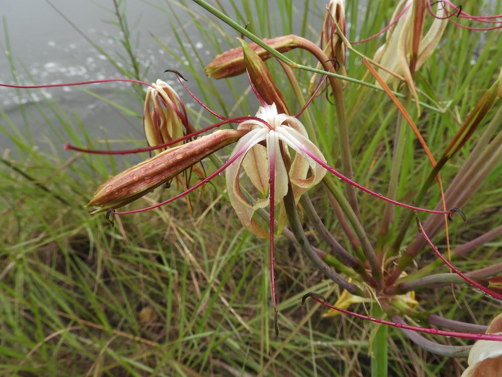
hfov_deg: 65.3
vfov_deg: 51.4
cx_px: 254
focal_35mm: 27
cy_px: 190
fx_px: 392
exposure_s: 1/500
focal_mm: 4.3
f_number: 3.3
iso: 100
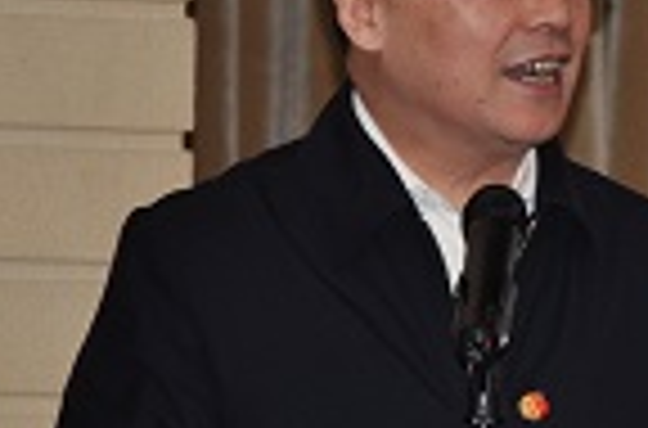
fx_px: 8729
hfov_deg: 4.2
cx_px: 704
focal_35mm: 487
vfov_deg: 2.8
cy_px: 173
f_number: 5.6
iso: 400
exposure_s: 1/60
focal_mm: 105
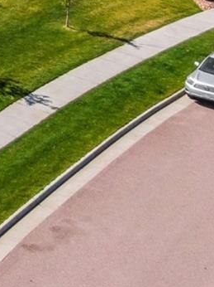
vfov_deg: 16.0
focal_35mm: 111
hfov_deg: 10.2
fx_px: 916
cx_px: -407
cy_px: -163
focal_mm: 4.39
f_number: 2.8
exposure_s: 1/40
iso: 100
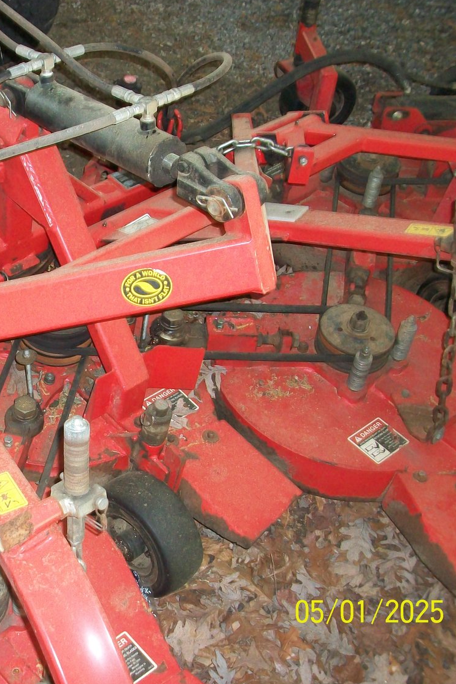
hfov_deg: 26.9
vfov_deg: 41.1
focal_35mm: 48
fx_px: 912
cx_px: 27
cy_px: 341
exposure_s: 1/60
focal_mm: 5.7
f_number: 2.8
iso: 160
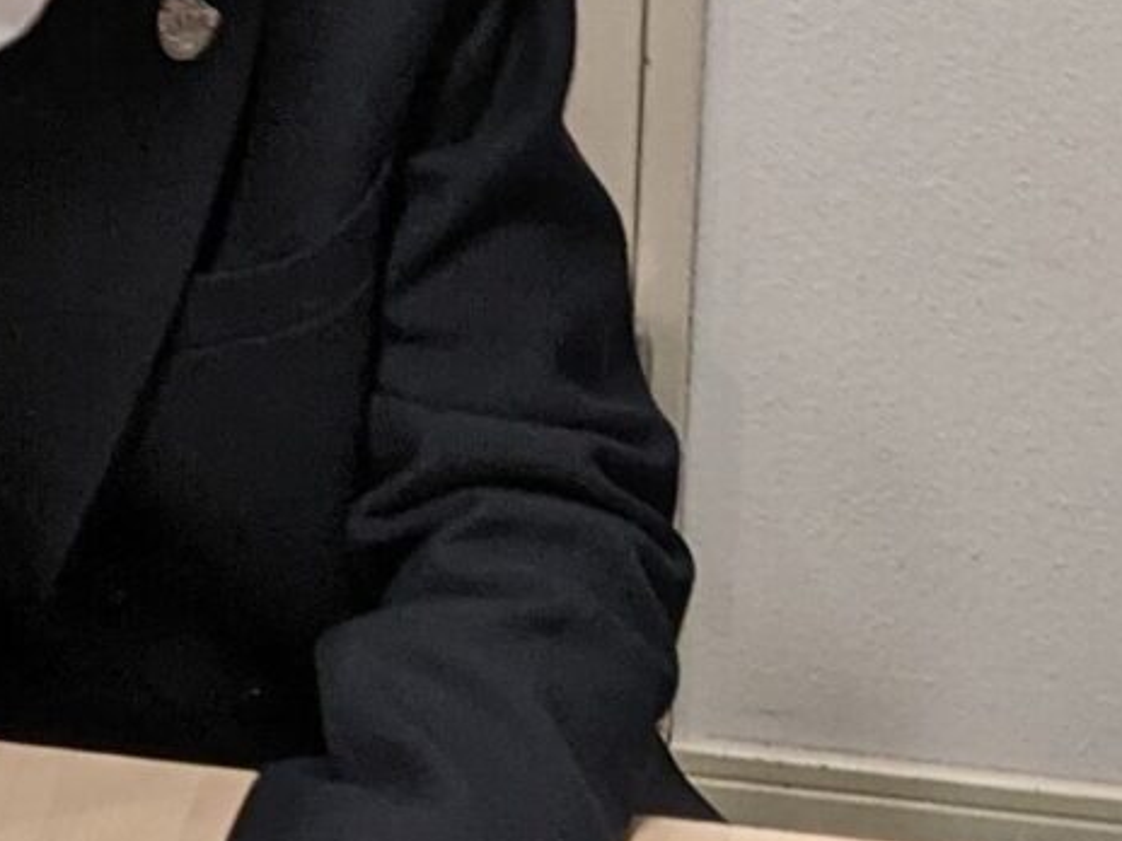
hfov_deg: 13.2
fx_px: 4830
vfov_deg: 9.8
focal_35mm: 149
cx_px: 779
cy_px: 1090
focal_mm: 4.44
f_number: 1.8
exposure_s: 1/33.3
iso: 140
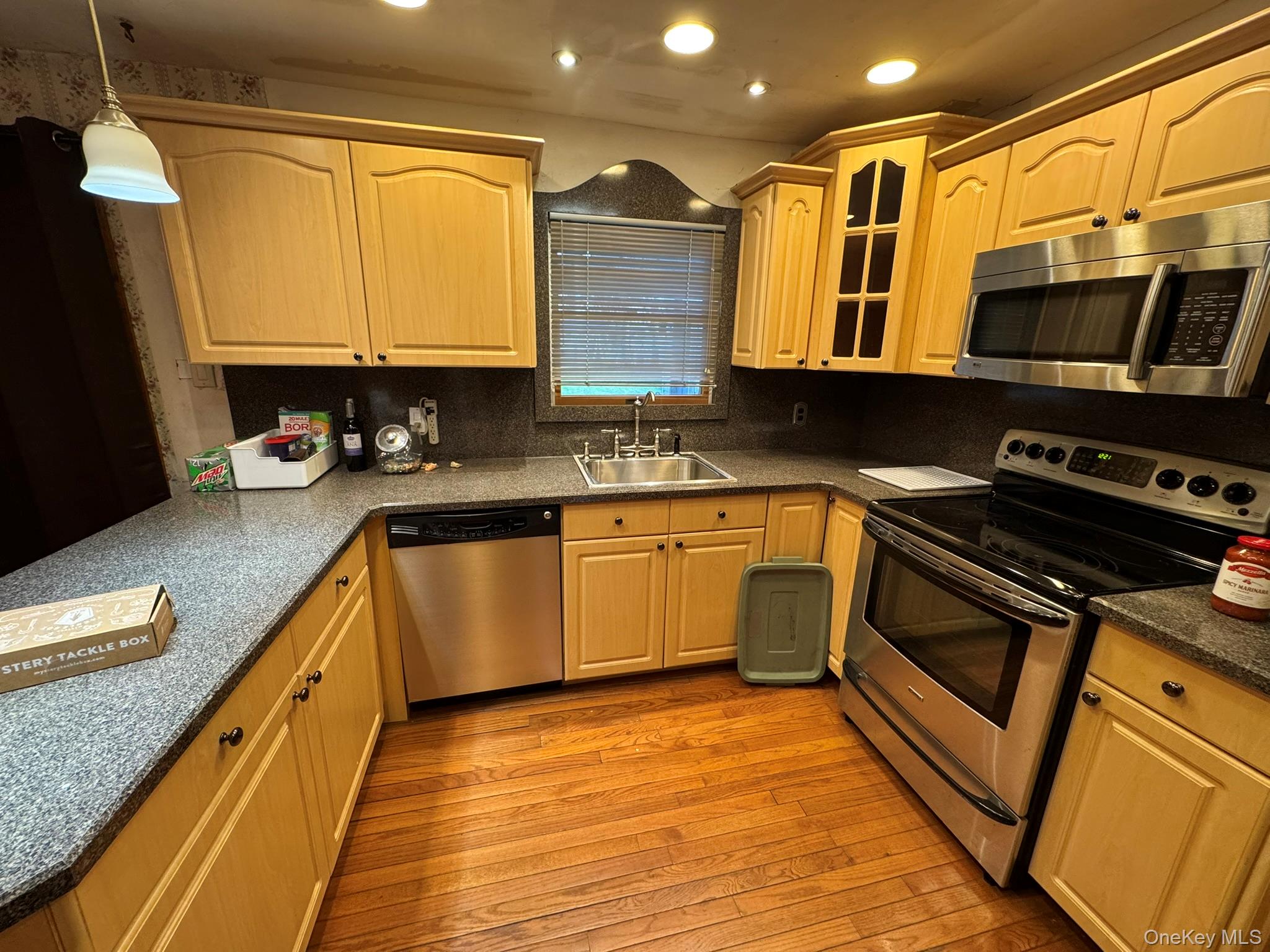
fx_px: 514
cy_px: 476
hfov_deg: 102.1
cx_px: 635
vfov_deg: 85.7
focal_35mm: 14
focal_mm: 2.22
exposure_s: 1/60
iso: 200
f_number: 2.2
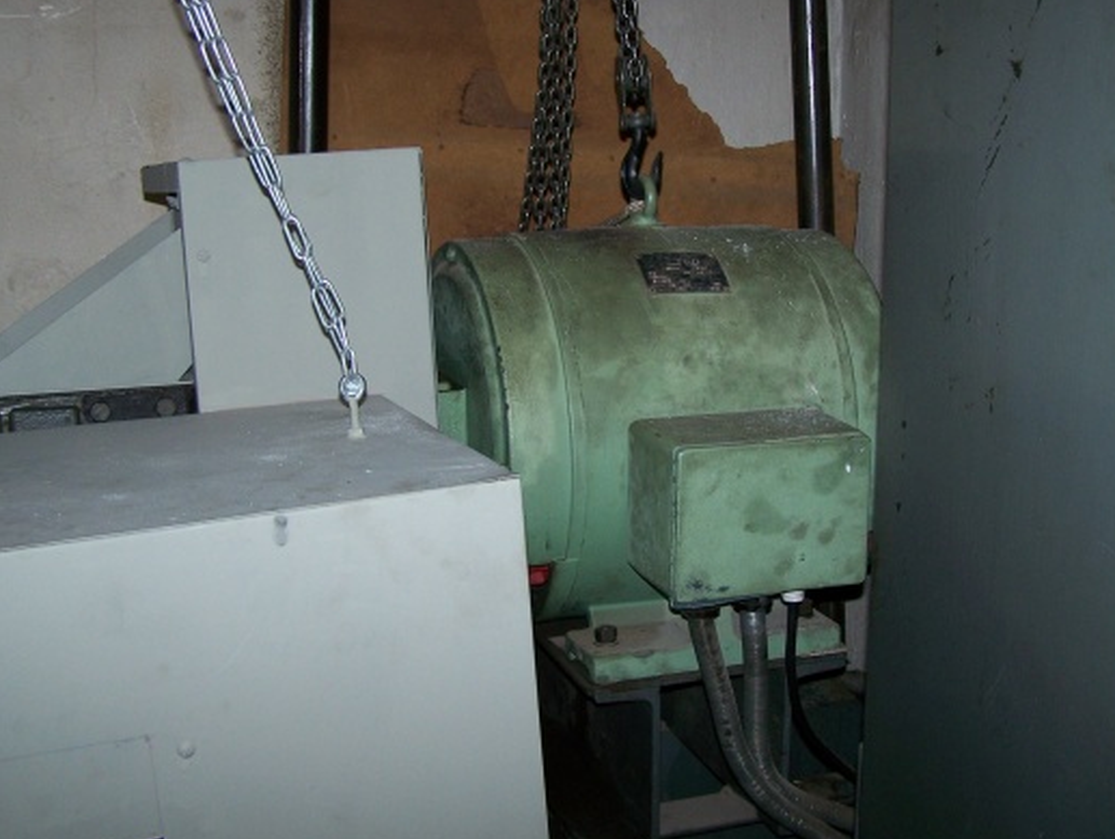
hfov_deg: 40.3
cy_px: 370
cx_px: 651
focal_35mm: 47
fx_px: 1516
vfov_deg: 30.9
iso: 100
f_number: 2.8
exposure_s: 1/60
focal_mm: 6.3
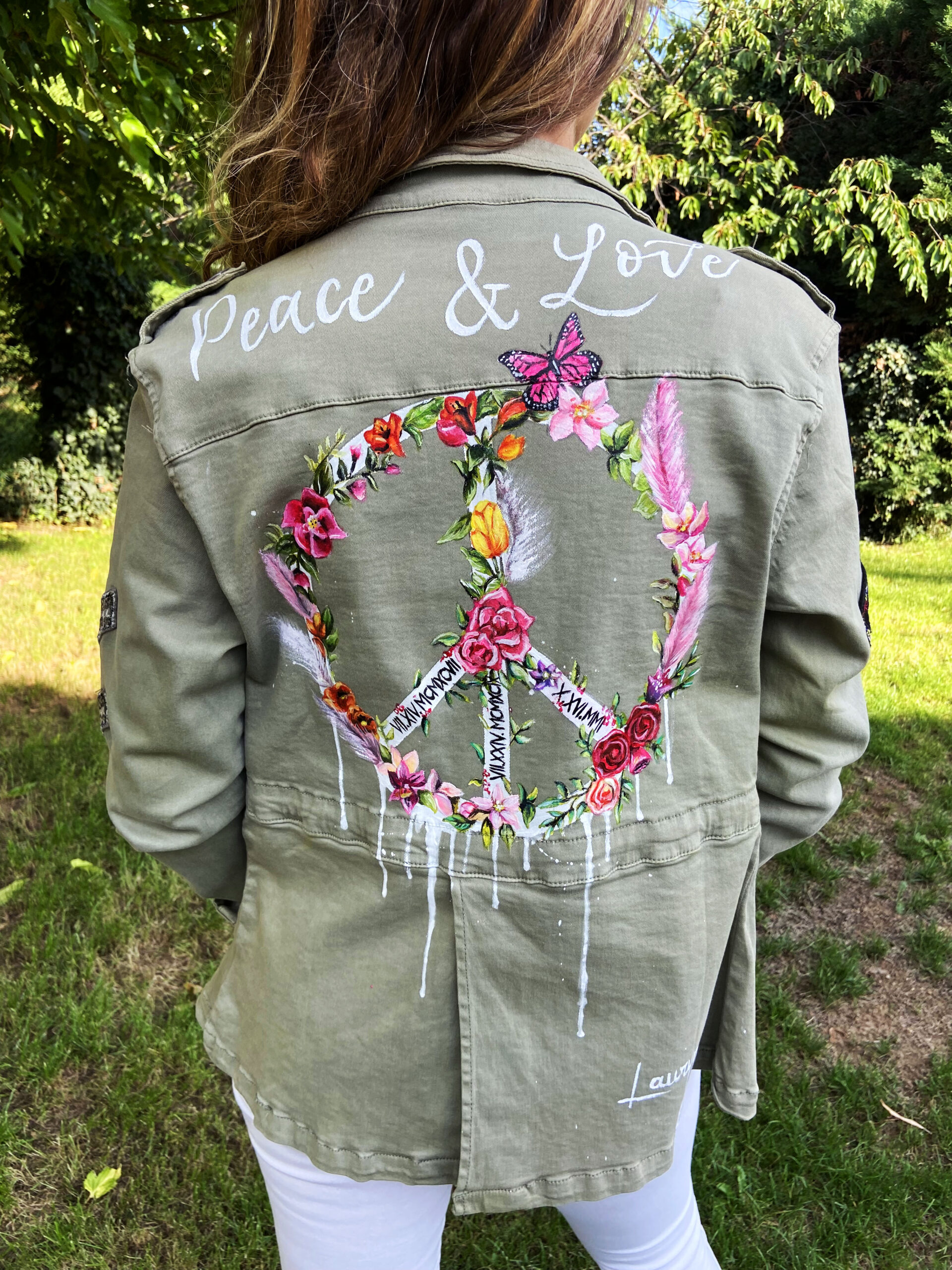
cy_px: 635
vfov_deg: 67.3
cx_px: 476
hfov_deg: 53.1
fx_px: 953
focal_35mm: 26
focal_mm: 4.25
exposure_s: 1/502
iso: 32
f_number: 1.8
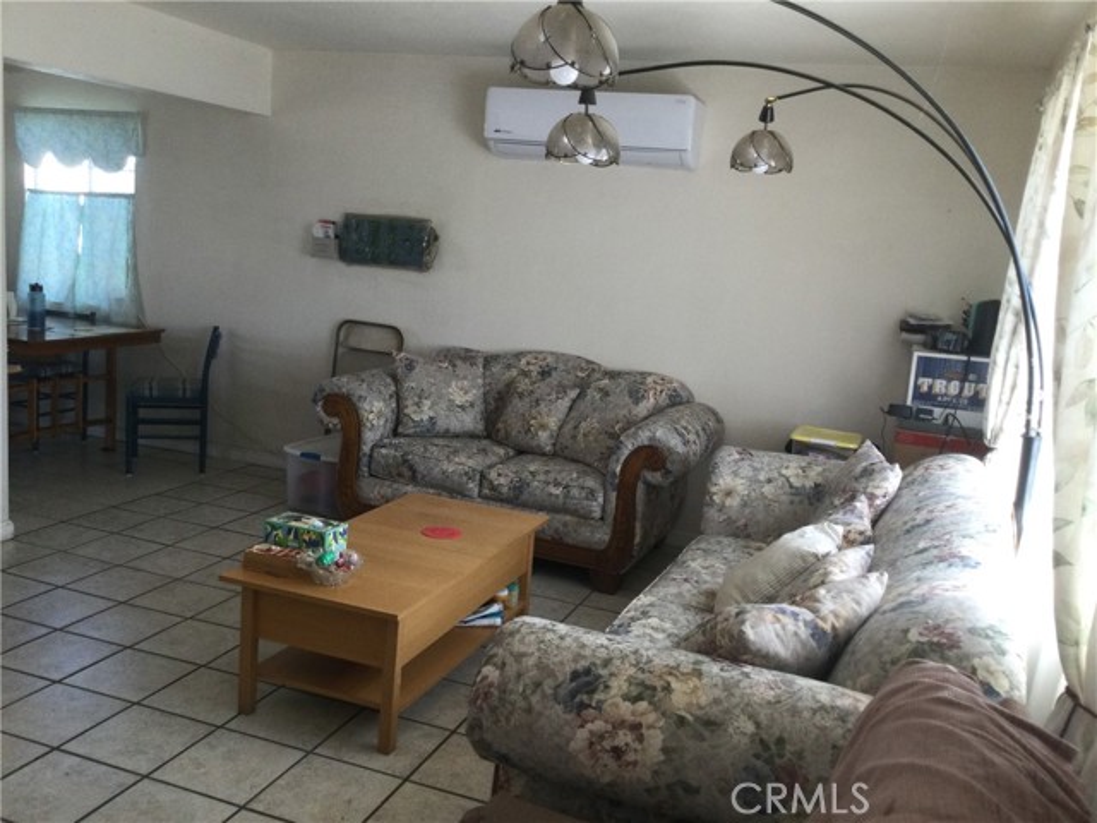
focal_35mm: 31
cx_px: 548
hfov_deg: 58.4
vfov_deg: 45.4
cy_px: 412
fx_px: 982
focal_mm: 3.3
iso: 25
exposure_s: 1/30
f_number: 2.4
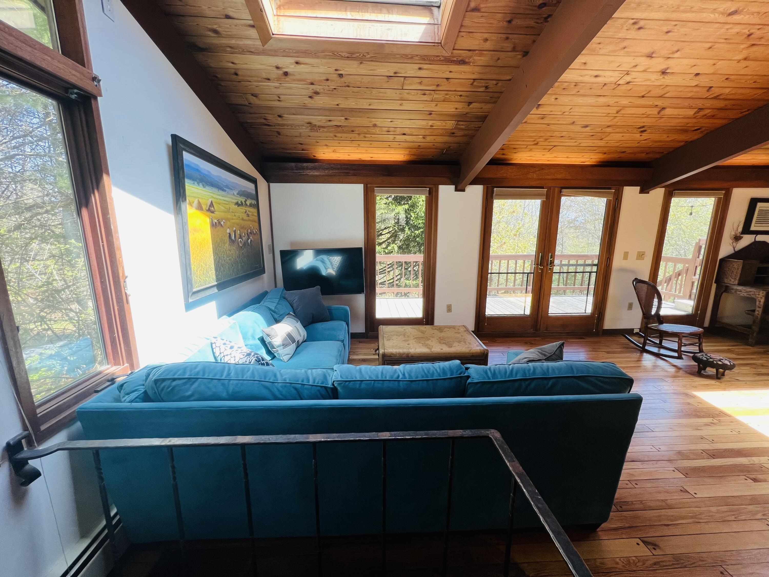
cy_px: 288
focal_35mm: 13
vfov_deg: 89.9
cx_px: 384
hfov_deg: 106.2
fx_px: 289
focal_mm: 1.57
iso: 64
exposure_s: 1/120
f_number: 1.8
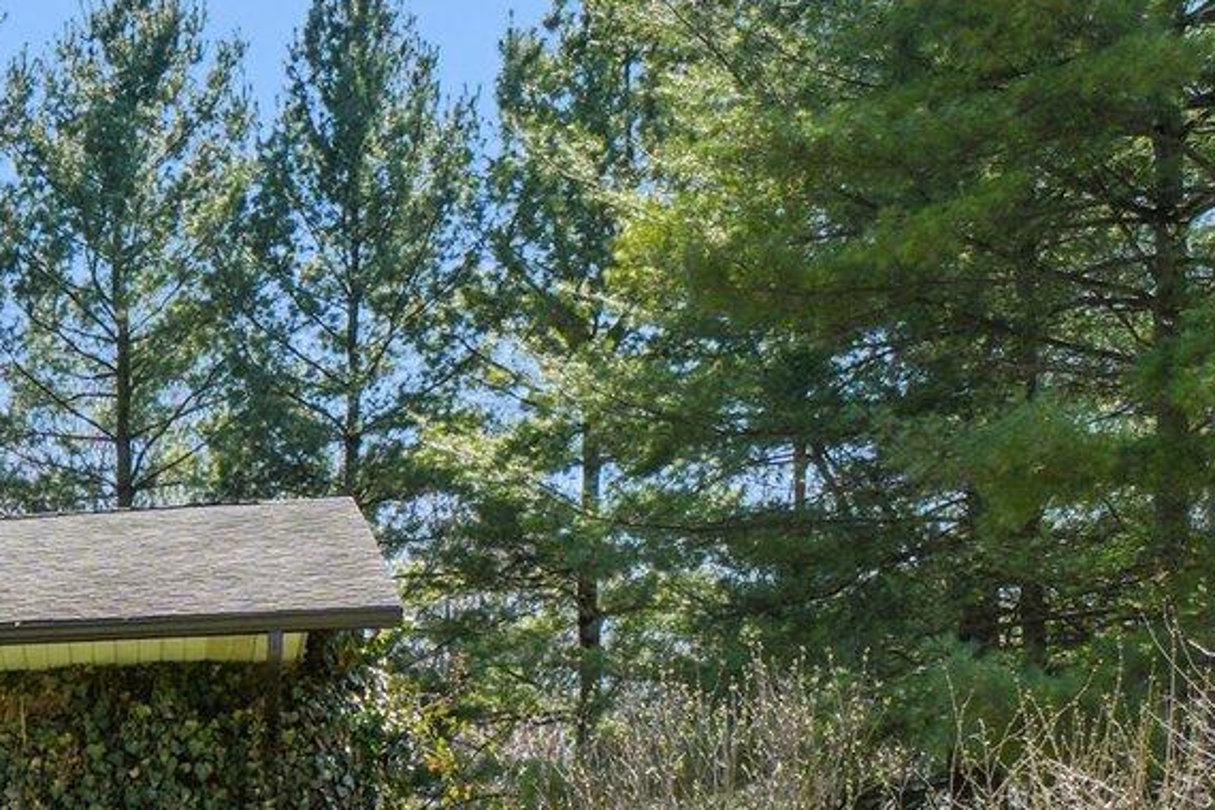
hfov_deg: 17.9
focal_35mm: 97
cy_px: 1365
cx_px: -799
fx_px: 3273
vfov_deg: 13.0
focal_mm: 18
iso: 100
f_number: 8
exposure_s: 1/200
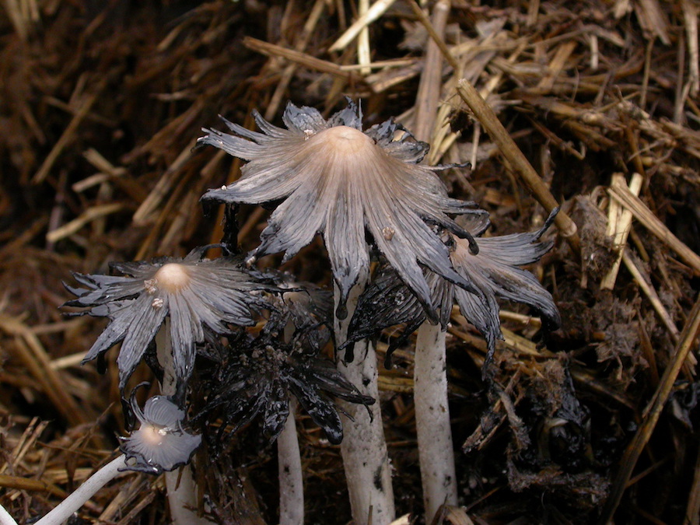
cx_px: 350
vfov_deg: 18.4
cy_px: 262
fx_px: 1618
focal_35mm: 80
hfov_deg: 24.4
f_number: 4.5
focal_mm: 16.7
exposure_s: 1/208
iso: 200
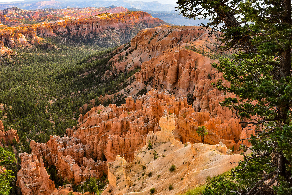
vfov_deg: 35.1
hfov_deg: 50.7
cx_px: 146
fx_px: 308
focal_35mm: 38
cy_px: 98
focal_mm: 38
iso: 160
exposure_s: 1/30
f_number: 11
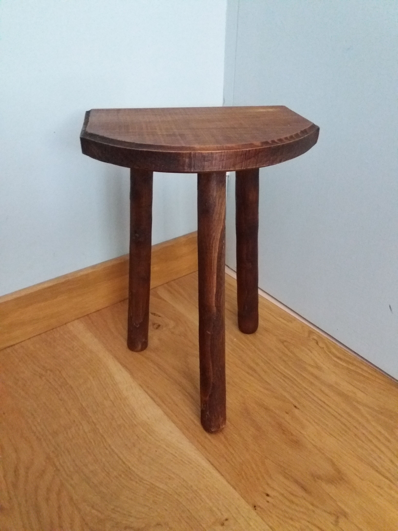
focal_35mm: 28
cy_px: 266
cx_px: 199
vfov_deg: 63.4
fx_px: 429
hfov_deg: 49.7
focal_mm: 3.7
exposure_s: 1/17
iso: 800
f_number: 1.9
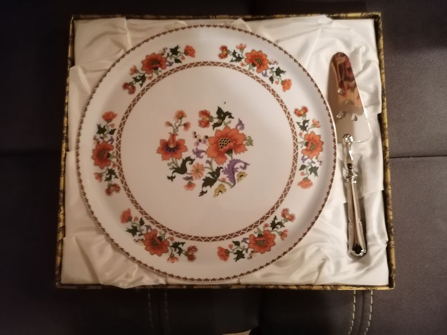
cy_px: 168
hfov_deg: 65.3
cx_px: 224
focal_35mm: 27
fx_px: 349
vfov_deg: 51.4
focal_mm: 4.75
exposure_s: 1/16.7
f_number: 1.8
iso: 1600
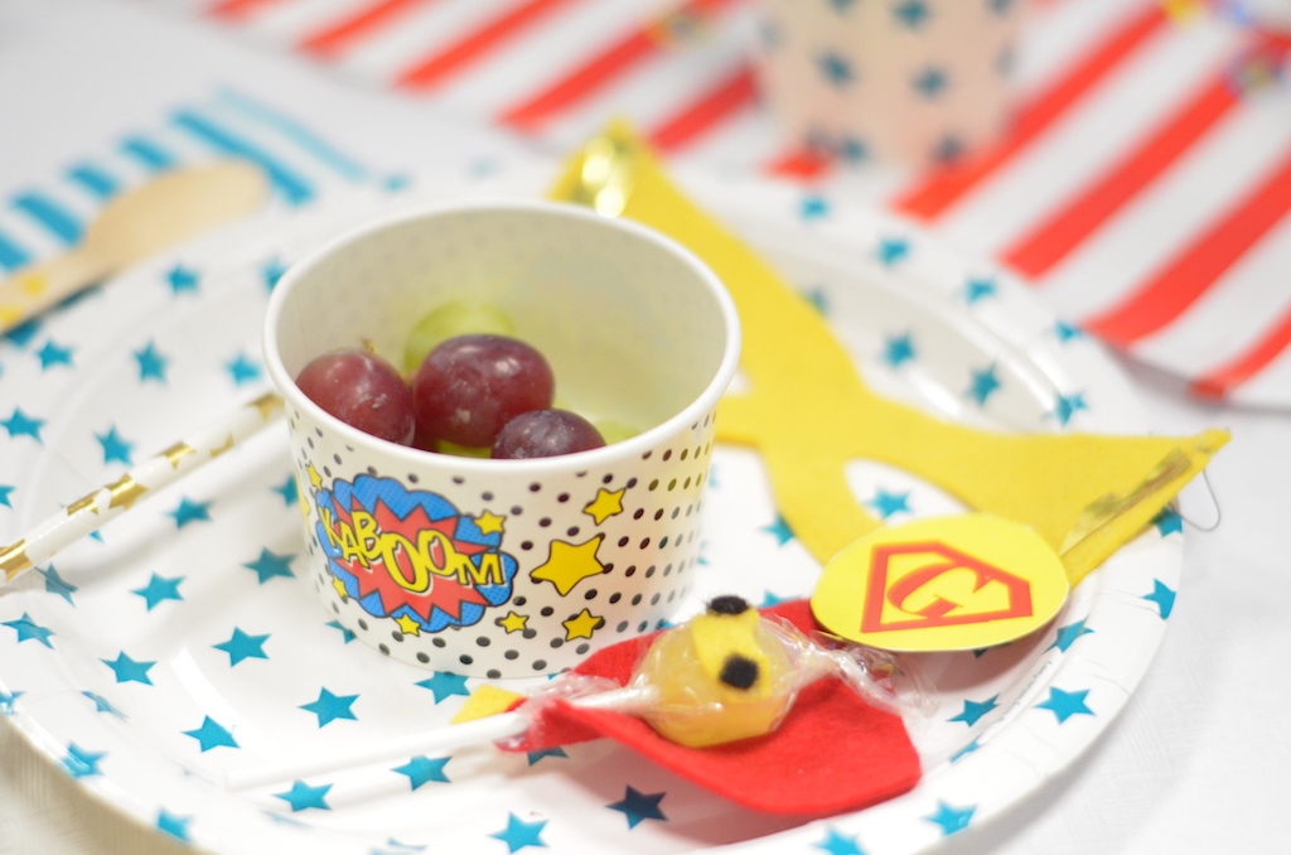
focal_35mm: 75
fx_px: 2684
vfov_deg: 18.1
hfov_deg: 27.0
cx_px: 646
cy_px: 428
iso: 3200
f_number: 1.8
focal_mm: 50
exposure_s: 1/640
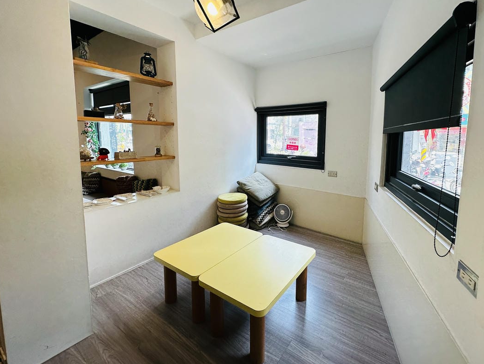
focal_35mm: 16
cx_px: 273
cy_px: 159
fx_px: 224
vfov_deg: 77.8
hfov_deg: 94.0
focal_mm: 2.22
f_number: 2.2
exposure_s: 1/120
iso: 100
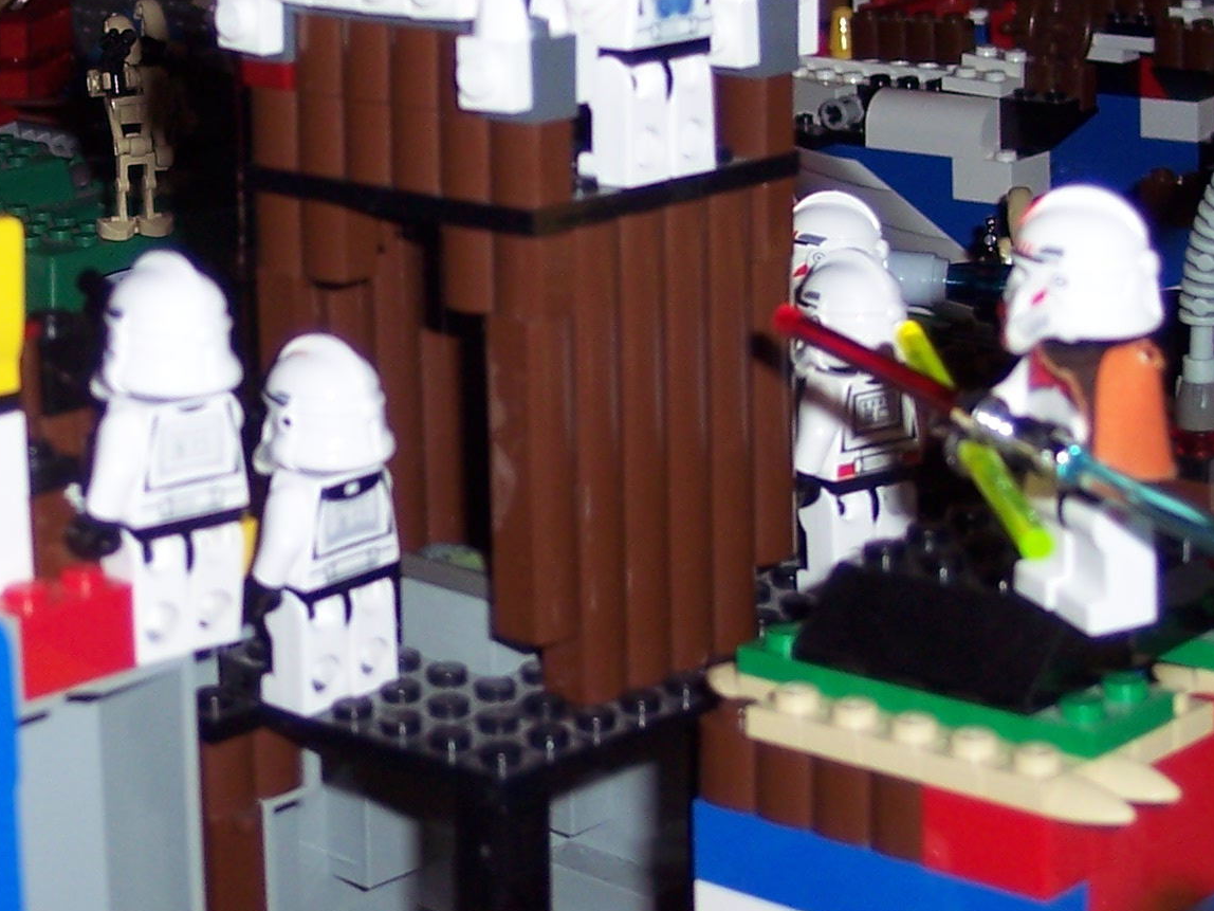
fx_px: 3402
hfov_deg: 20.1
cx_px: 344
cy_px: 359
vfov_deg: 15.2
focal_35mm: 97
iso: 100
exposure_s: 1/60
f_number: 2.8
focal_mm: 8
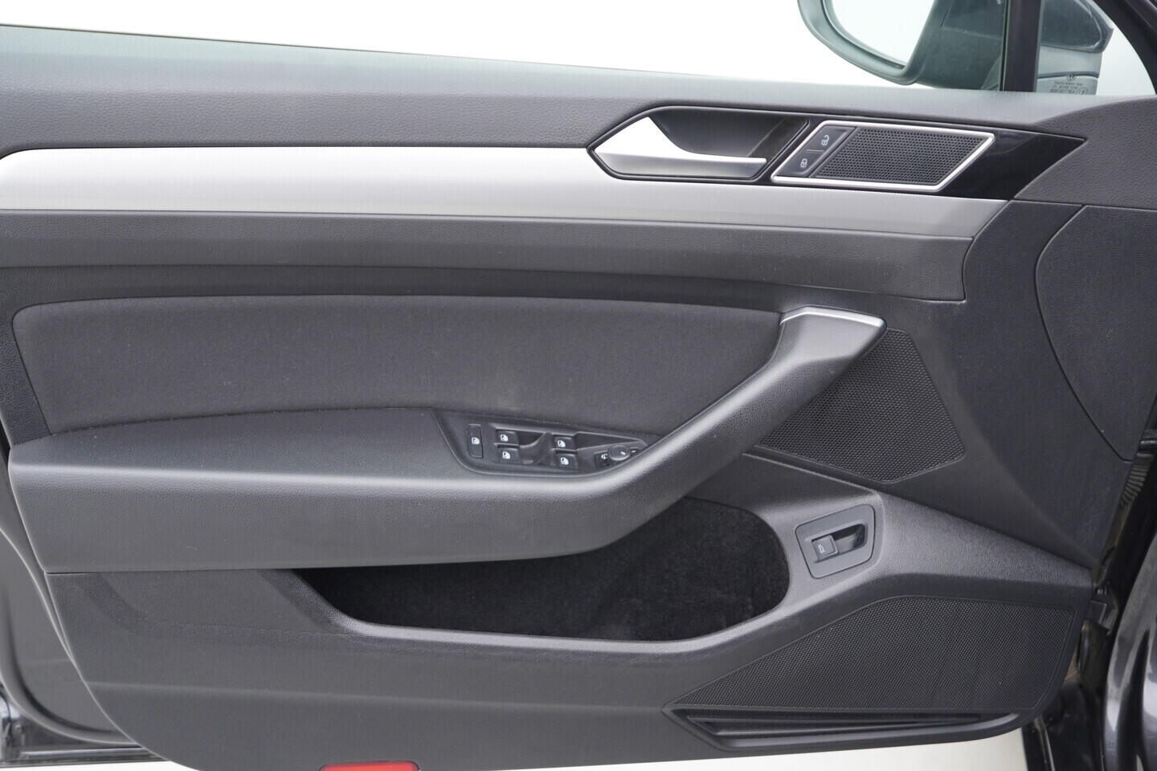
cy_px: 386
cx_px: 578
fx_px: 1157
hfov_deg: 53.1
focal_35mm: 36
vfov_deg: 36.9
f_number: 2.8
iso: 200
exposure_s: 1/40
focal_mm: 24
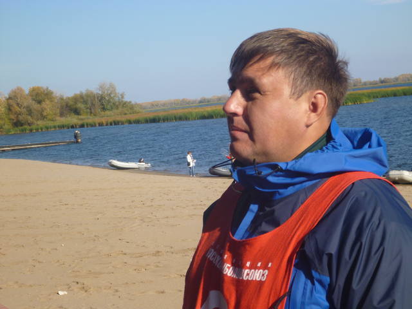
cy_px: 154
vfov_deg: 19.4
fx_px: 905
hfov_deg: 25.7
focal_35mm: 76
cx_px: 206
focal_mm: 13.4
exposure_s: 1/500
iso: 160
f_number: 5.5
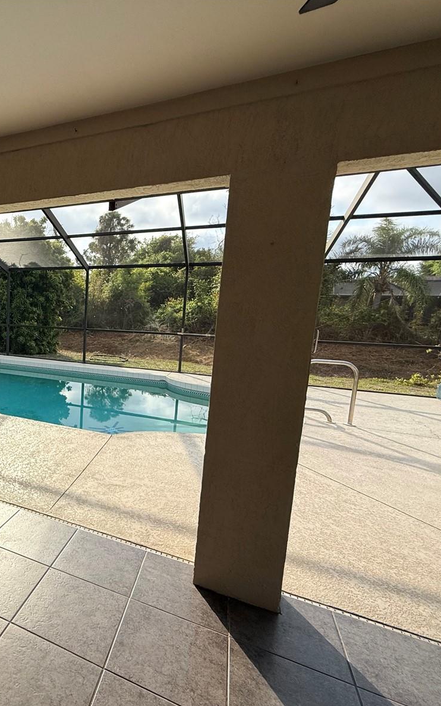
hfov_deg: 50.6
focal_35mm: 20
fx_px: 385
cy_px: 354
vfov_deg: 85.1
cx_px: 20
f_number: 2.2
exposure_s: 1/1211
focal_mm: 2.22
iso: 50
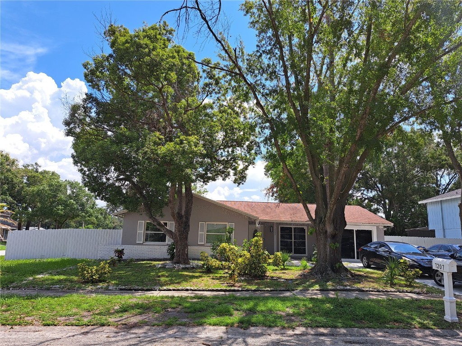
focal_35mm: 24
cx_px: 231
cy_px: 173
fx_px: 320
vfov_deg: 56.8
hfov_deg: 71.6
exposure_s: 1/943
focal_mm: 5.23
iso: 50
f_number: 1.8
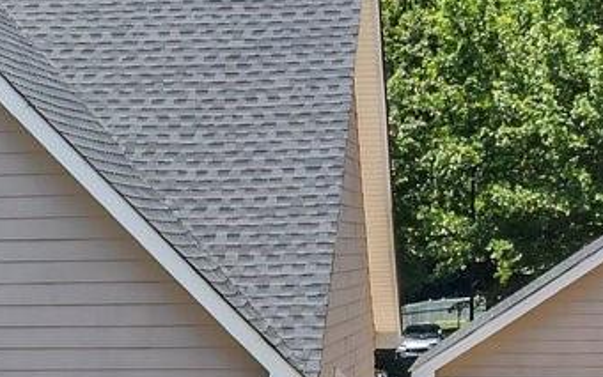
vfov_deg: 8.6
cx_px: 18
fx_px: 2516
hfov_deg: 13.5
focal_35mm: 153
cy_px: 162
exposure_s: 1/1600
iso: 140
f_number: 2.8
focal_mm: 12.29
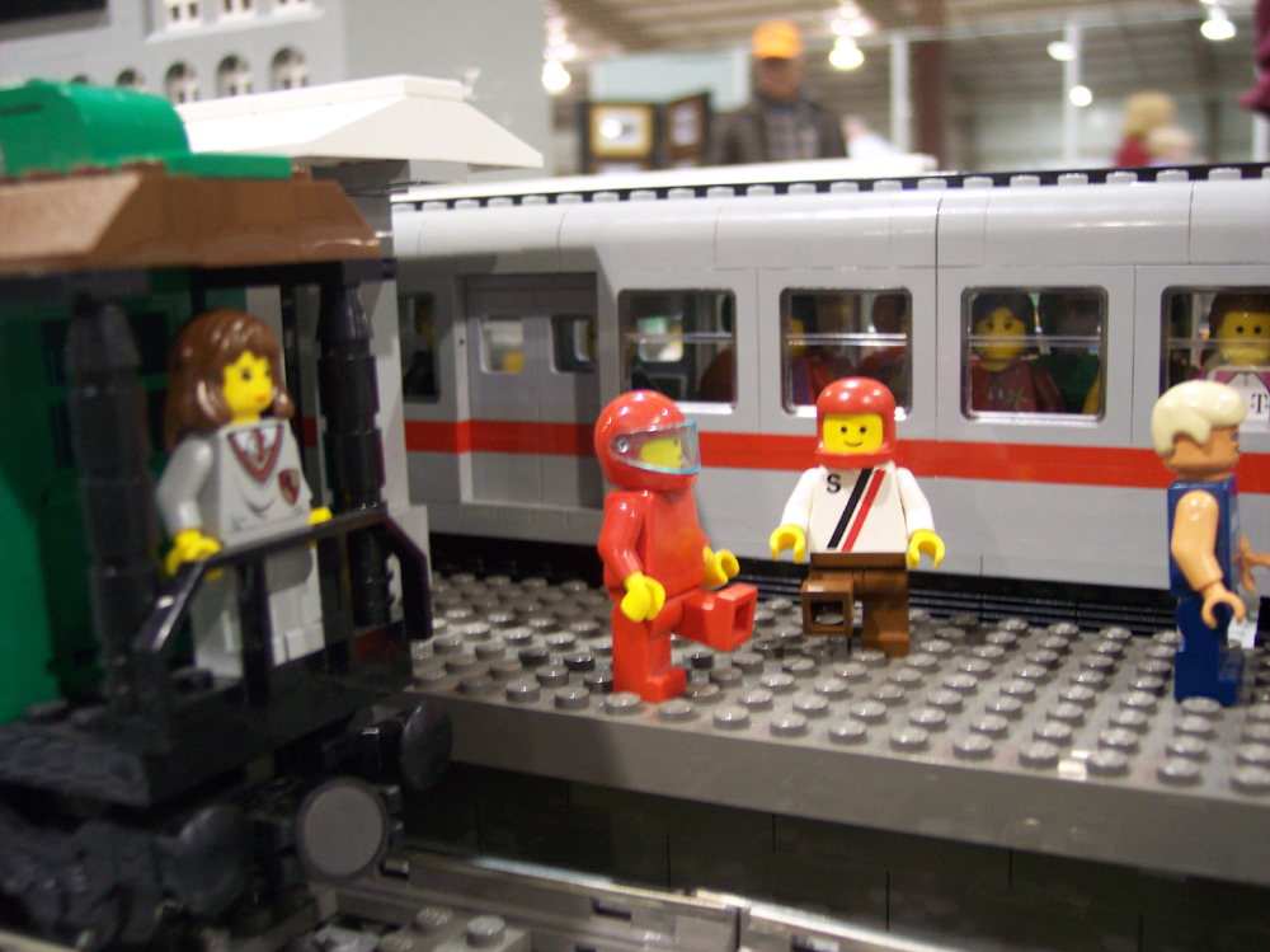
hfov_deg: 49.0
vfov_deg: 37.7
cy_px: 476
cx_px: 635
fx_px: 1393
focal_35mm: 38
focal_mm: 8
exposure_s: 1/8
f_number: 2.8
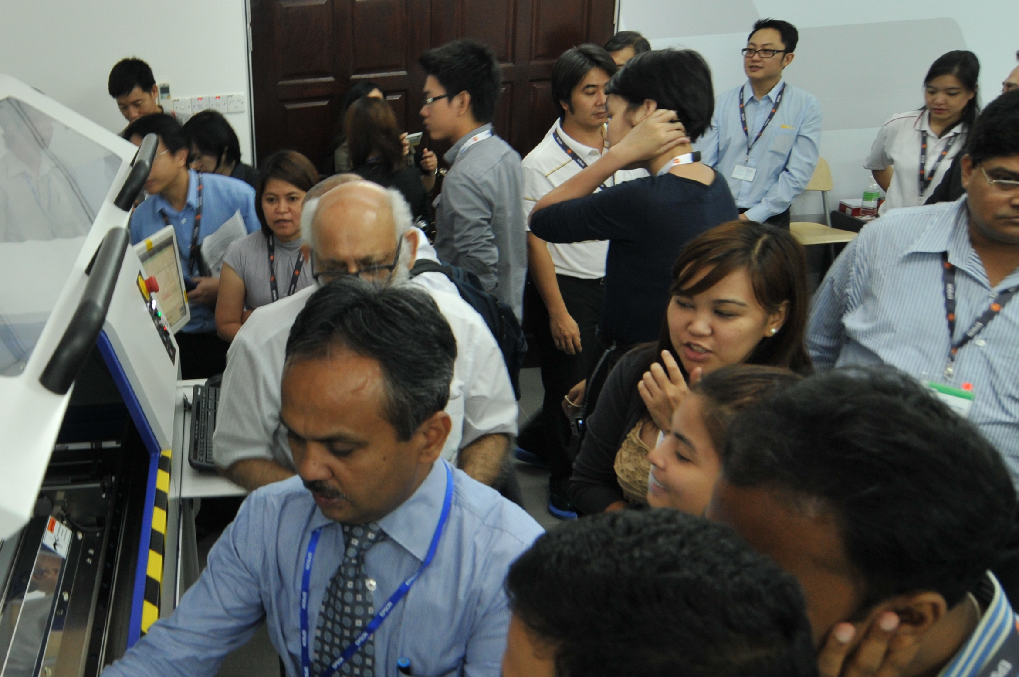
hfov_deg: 52.9
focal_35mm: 33
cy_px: 383
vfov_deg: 39.8
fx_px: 933
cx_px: 182
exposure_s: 1/30
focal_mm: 12
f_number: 4.5
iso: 400
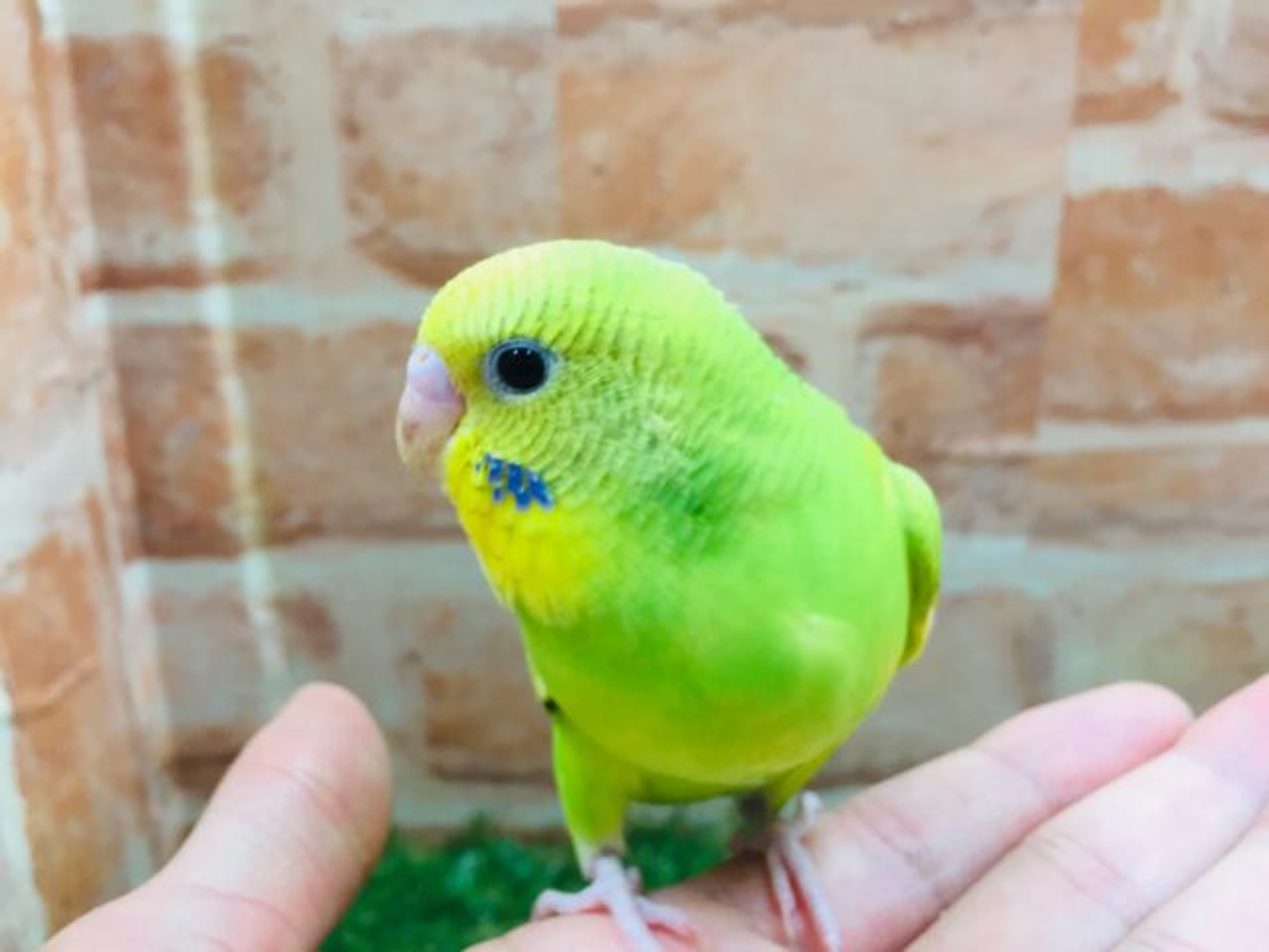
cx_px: 634
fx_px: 1063
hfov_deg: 61.7
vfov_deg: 48.2
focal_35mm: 29
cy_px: 476
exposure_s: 1/30
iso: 80
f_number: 2.2
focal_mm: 4.15
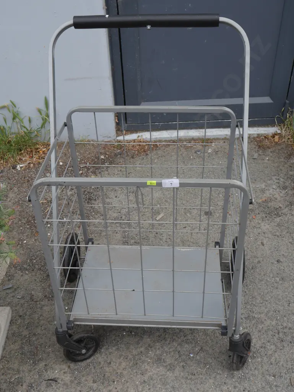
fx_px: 453
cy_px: 196
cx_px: 147
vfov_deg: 46.8
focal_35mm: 40
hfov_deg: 36.0
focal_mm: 20
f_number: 6.3
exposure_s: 1/250
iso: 200
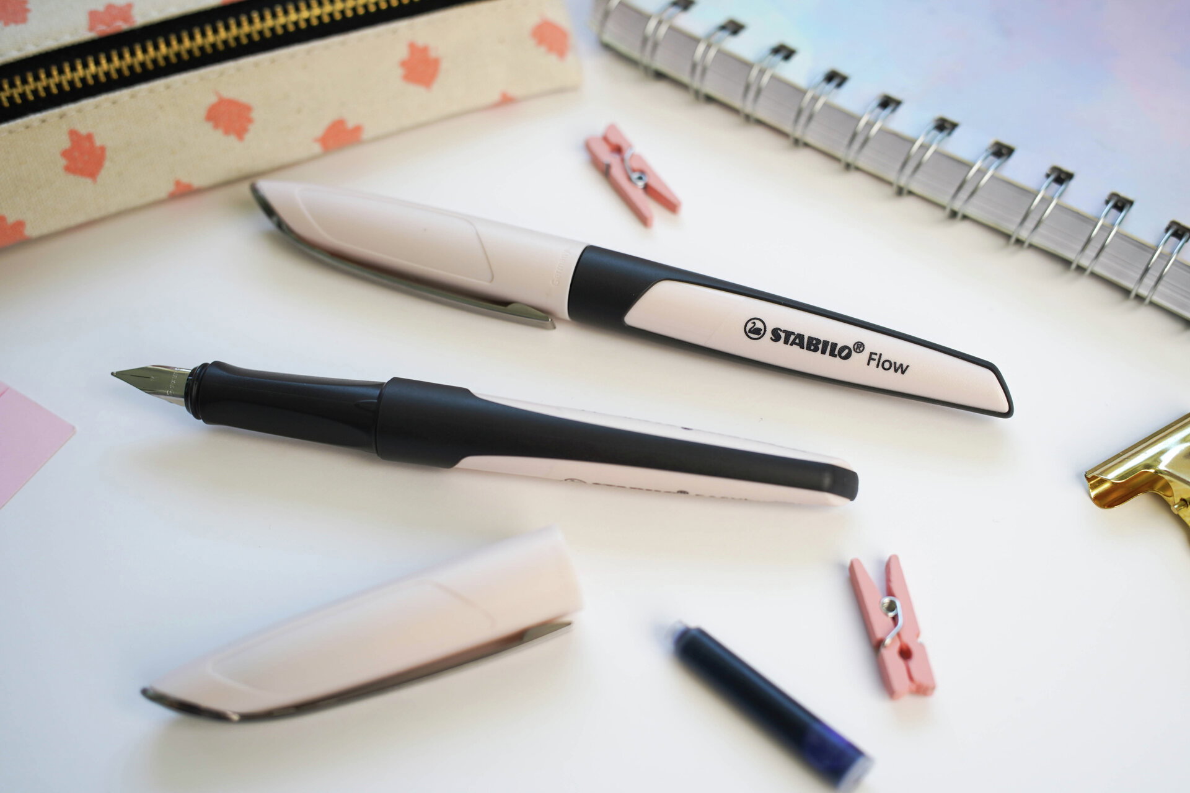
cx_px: 595
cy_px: 396
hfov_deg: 54.4
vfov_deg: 37.9
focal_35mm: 35
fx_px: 1157
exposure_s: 1/100
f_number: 4
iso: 160
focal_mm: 35
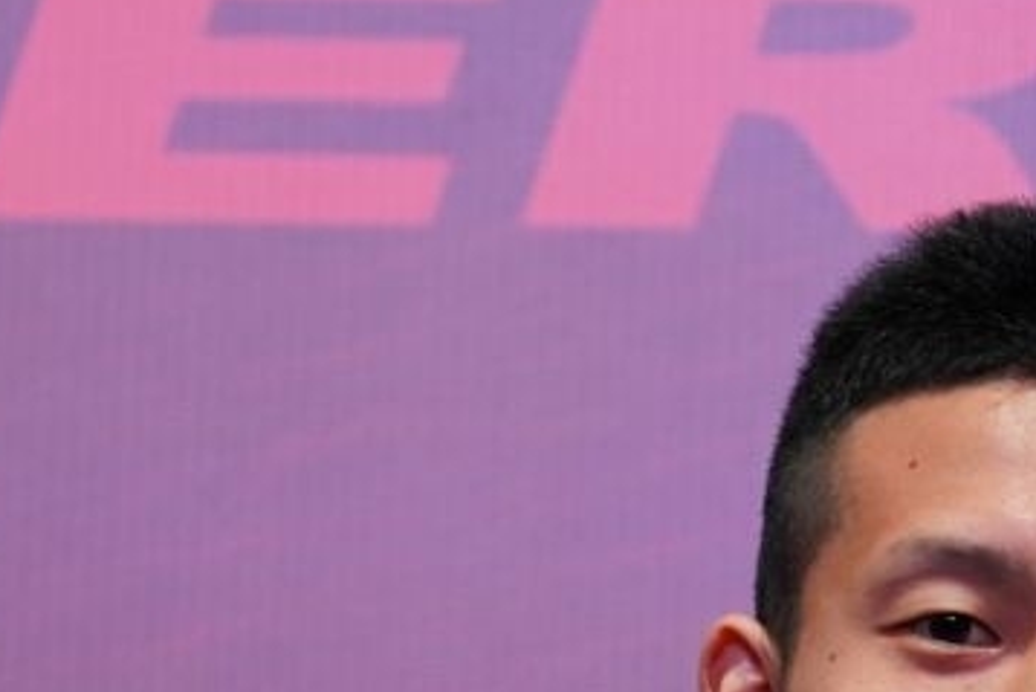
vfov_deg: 1.9
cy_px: 1375
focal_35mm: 739
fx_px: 21274
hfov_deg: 2.8
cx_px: 1545
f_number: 3.5
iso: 1000
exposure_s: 1/250
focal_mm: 147
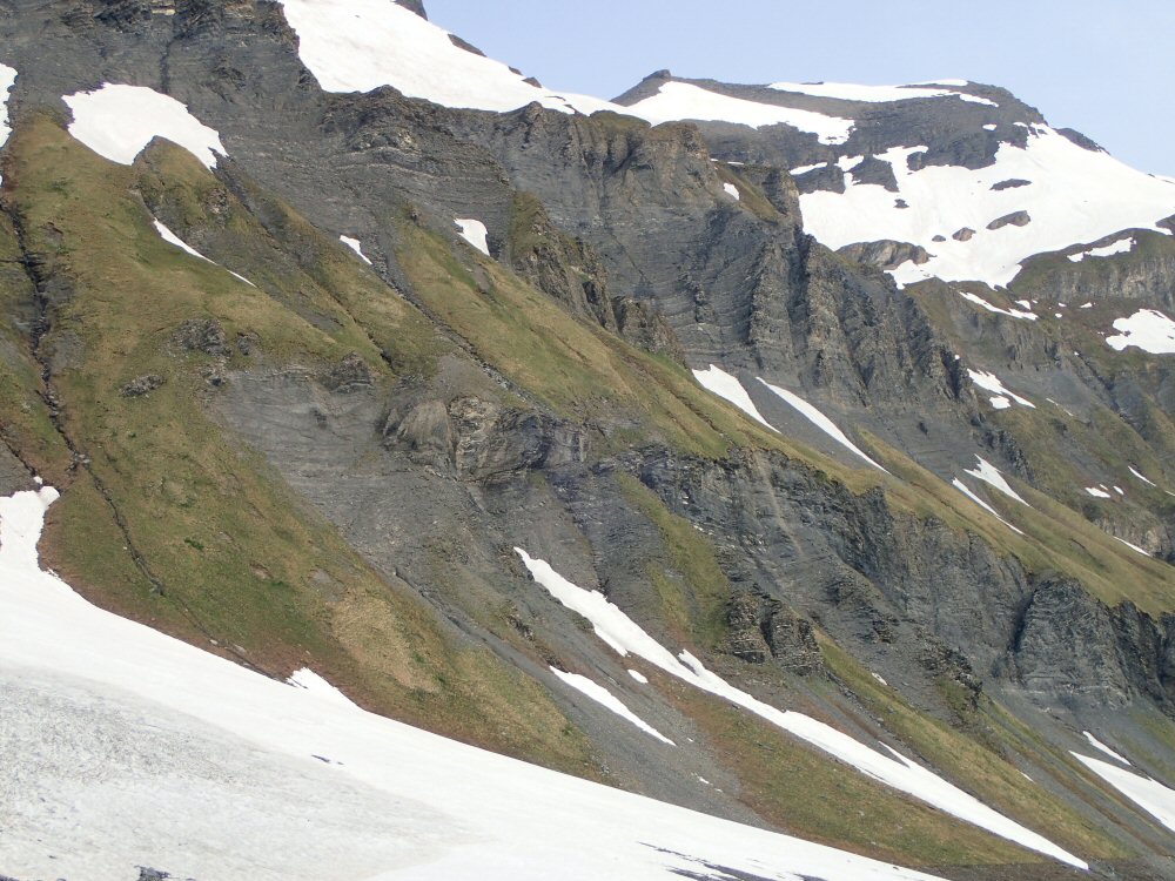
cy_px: 440
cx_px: 588
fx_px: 2376
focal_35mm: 70
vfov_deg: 21.0
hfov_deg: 27.8
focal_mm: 12.6
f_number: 5.6
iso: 100
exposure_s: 1/250
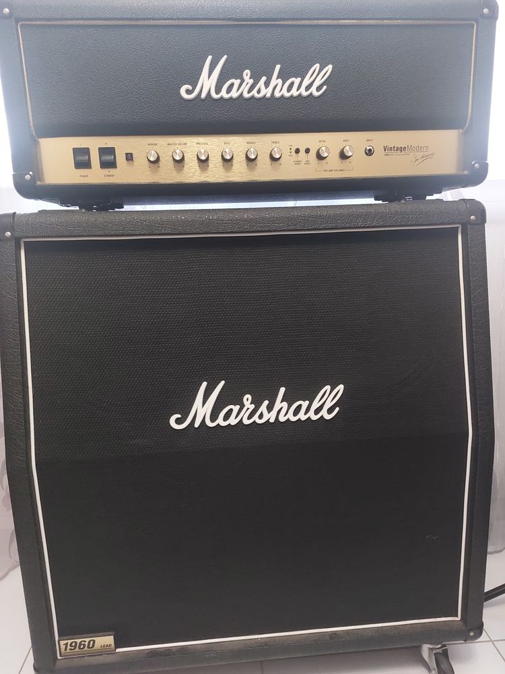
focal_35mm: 24
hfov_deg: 56.8
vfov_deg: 71.6
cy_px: 337
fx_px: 467
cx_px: 252
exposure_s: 1/25
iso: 500
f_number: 1.8
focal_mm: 5.23
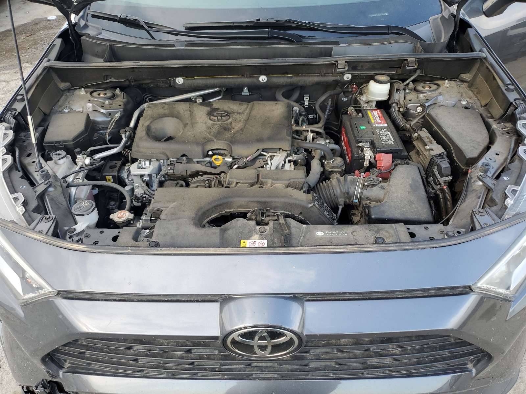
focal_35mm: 26
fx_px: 395
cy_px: 197
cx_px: 263
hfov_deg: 67.3
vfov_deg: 53.1
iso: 50
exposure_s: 1/345
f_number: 1.5
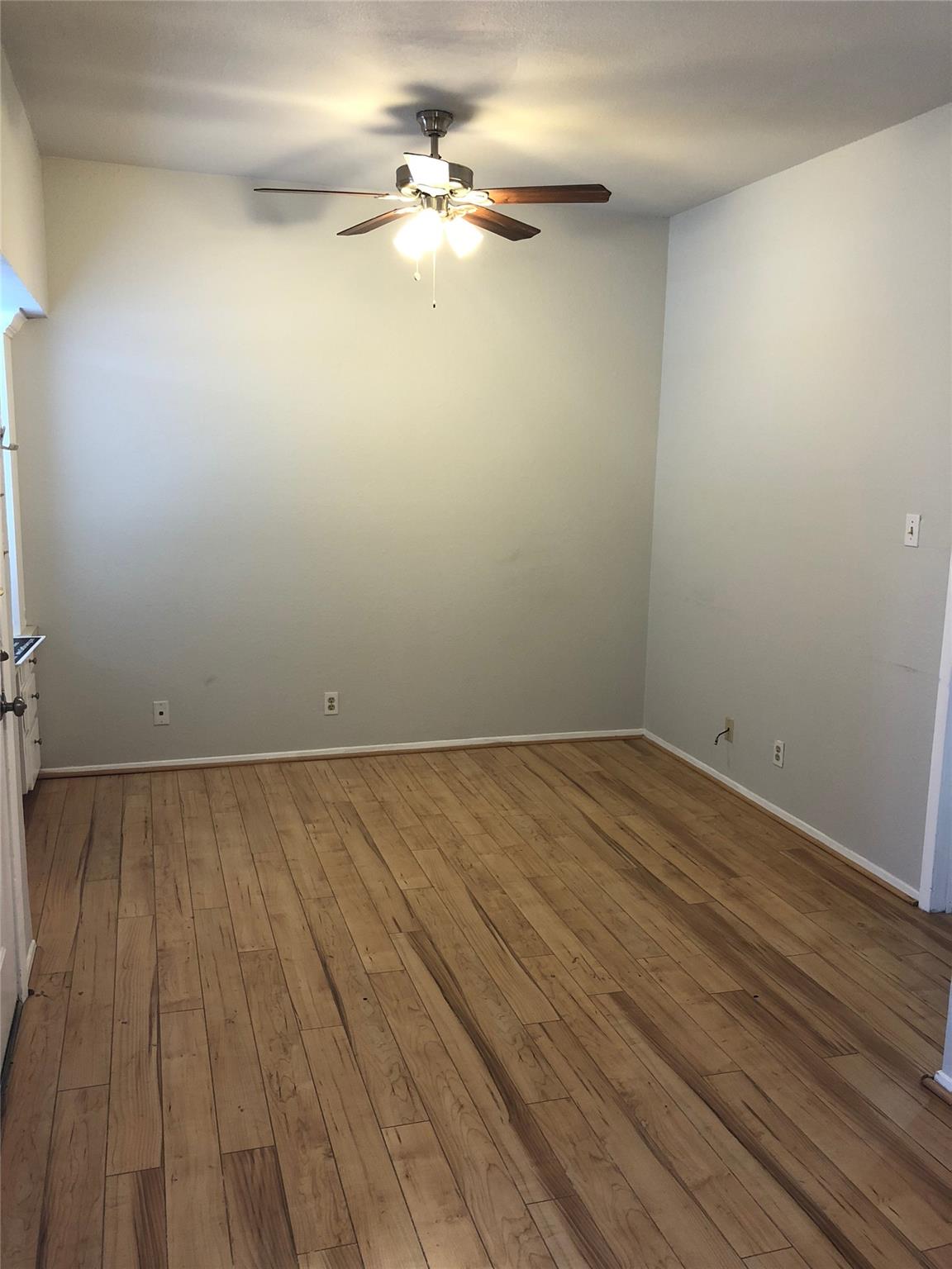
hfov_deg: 49.7
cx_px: 476
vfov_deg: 63.4
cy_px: 634
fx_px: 1027
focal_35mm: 28
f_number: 1.8
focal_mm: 4
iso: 32
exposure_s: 1/20
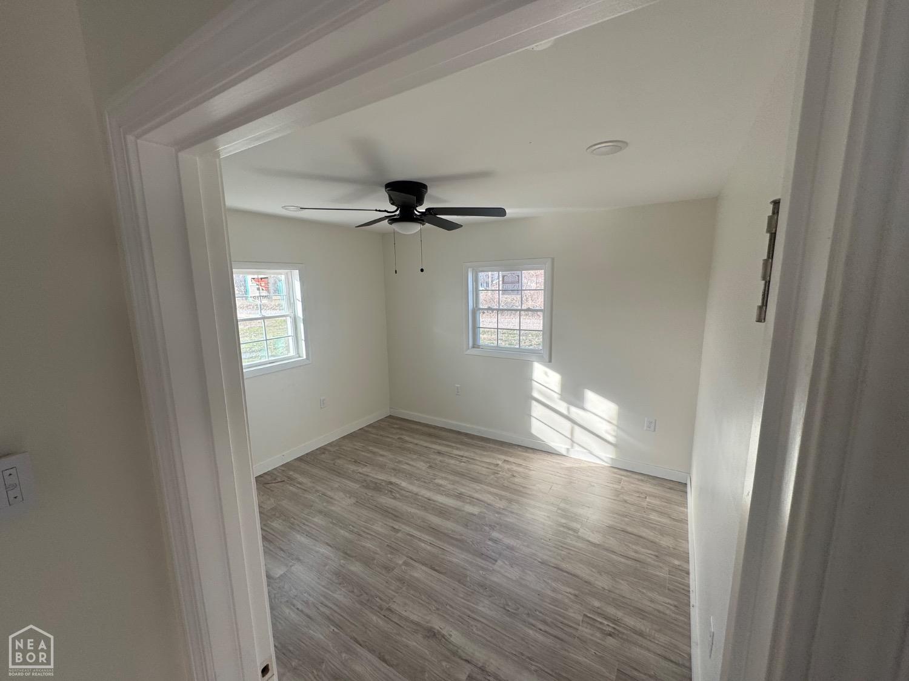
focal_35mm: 14
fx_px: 368
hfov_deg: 102.1
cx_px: 454
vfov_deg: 85.7
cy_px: 340
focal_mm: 2.22
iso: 40
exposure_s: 1/99
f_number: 2.2
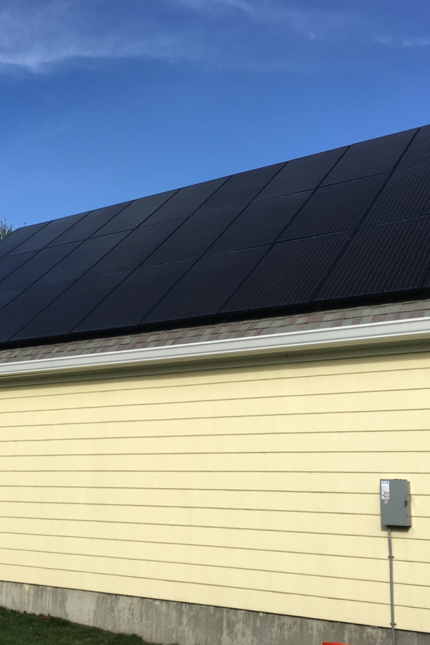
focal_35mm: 41
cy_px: 325
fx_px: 735
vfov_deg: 47.4
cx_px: 171
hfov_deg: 32.5
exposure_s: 1/1538
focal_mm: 4.15
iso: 25
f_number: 2.2
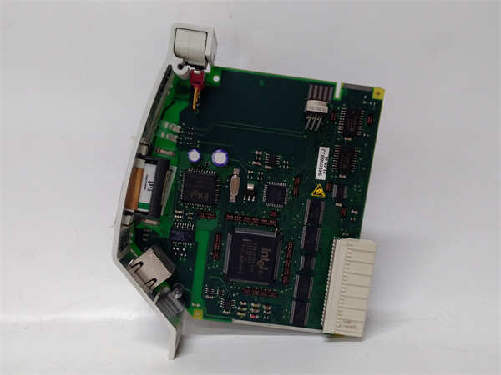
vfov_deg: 51.4
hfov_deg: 65.3
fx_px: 391
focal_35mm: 27
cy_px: 188
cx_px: 250
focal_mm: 3.79
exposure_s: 1/33
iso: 224
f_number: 2
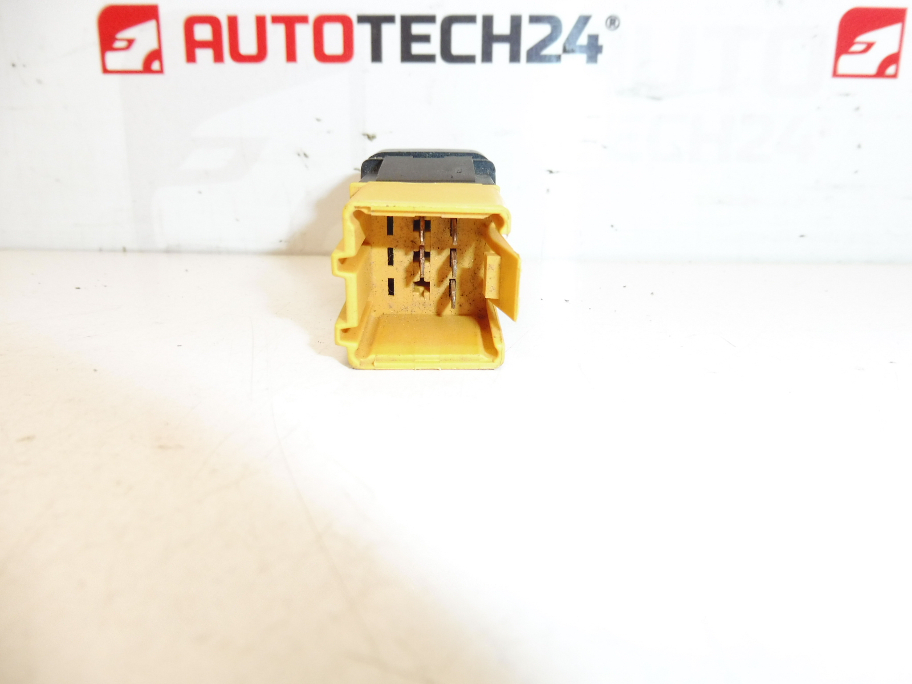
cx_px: 456
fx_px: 632
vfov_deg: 56.8
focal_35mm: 24
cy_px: 342
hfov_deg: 71.6
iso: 200
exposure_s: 1/160
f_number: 3.5
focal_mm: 4.3
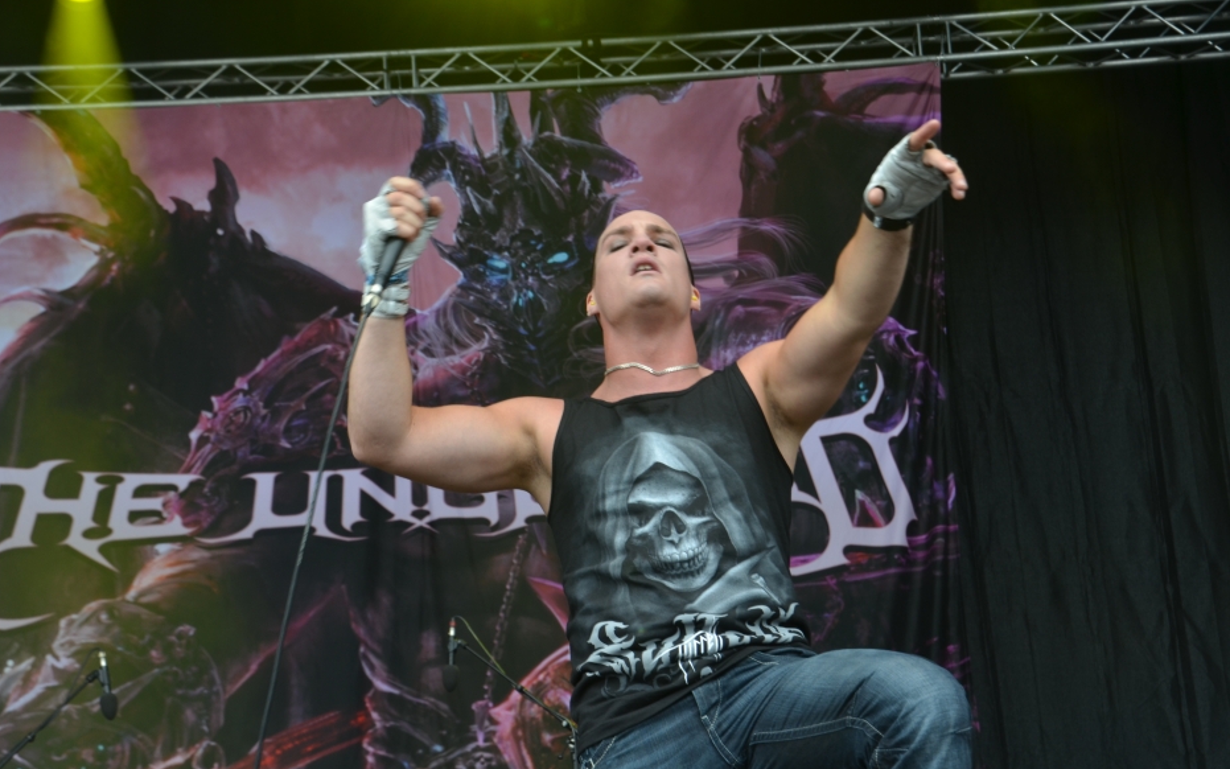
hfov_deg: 26.8
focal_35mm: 77
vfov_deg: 16.9
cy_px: 360
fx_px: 2581
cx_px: 612
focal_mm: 50
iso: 200
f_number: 6.3
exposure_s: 1/160
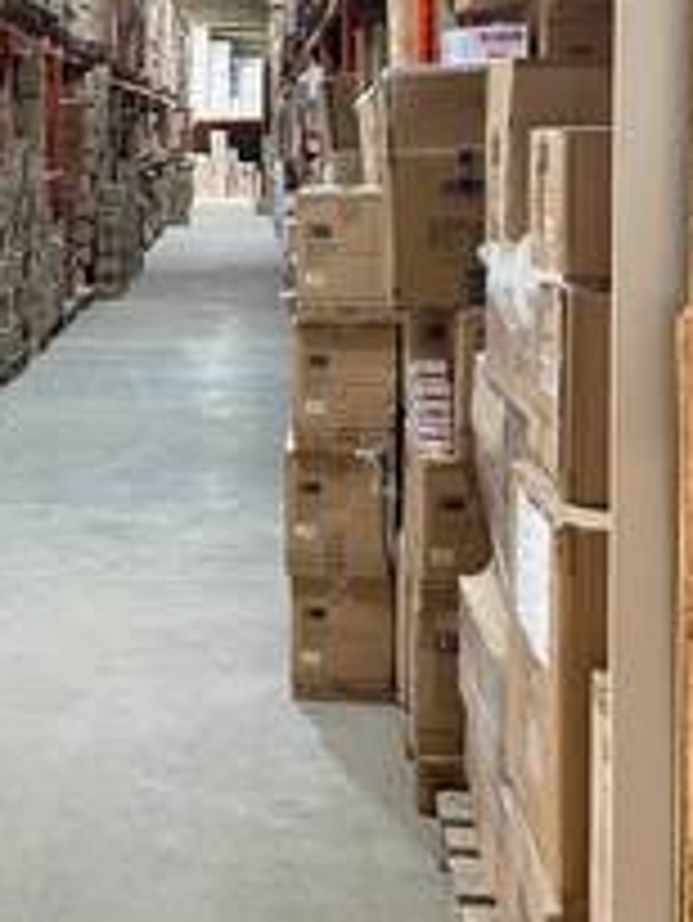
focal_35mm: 52
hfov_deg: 27.5
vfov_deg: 35.8
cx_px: 130
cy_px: 205
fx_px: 1387
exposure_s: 1/50
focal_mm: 5.1
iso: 160
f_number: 1.6
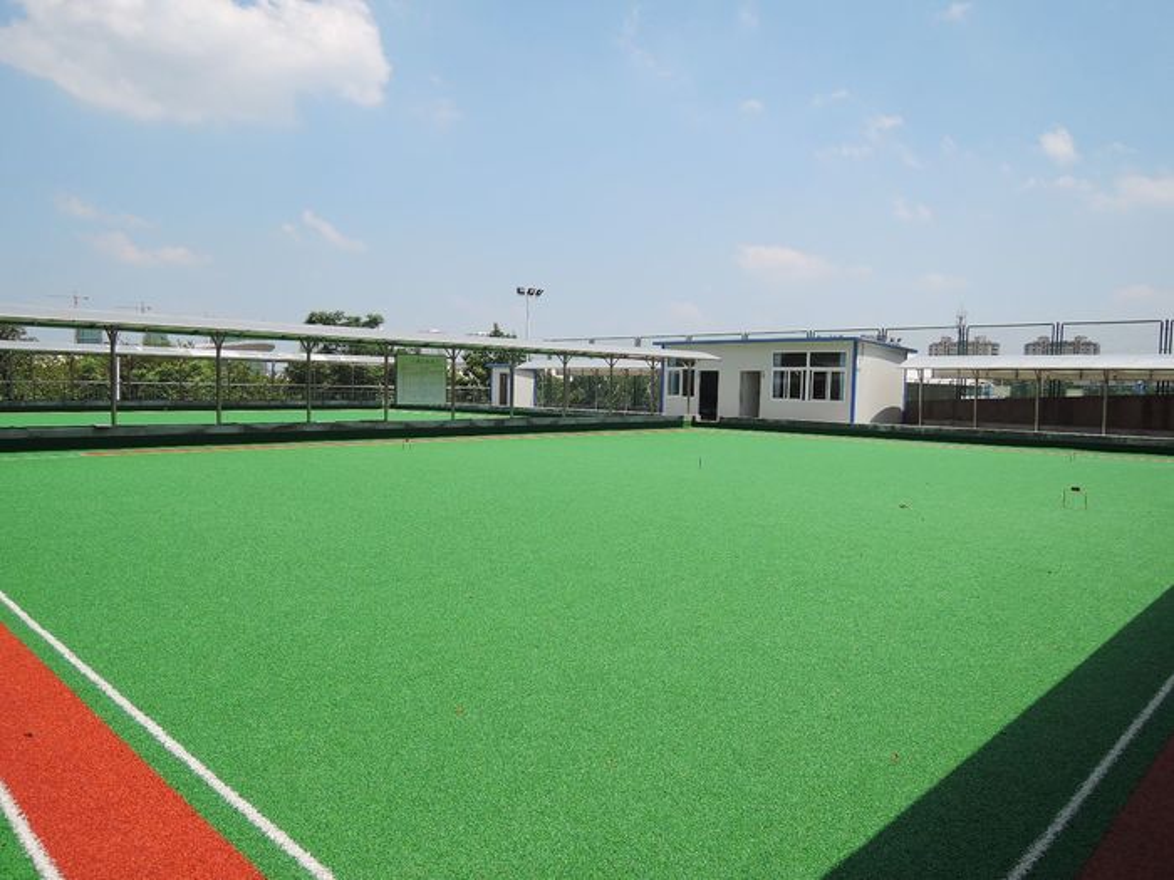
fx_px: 814
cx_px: 587
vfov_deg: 56.8
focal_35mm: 24
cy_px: 440
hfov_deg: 71.6
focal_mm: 5.1
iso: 80
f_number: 2.8
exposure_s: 1/200
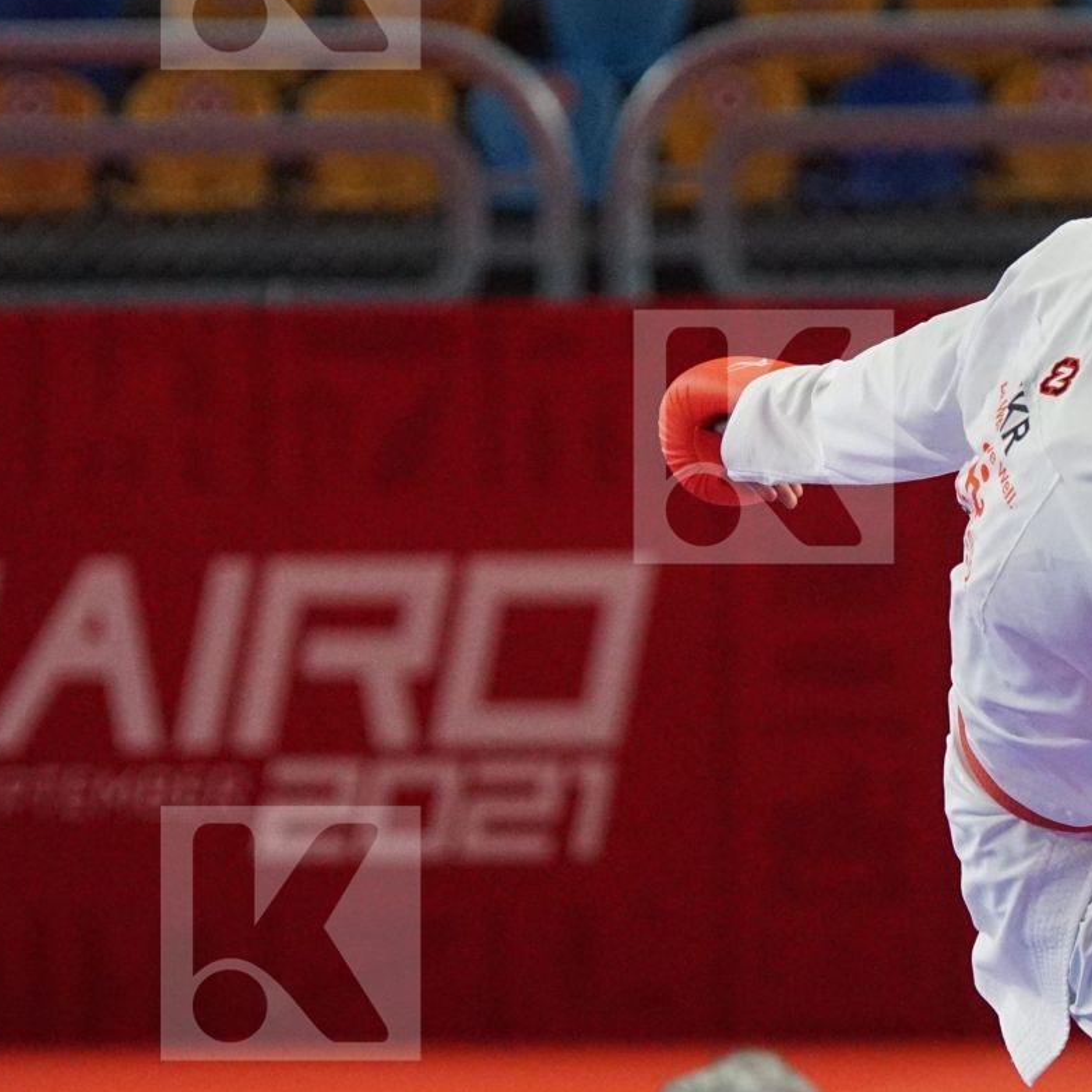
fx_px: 15704
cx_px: 1237
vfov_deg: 4.0
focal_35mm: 440
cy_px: 437
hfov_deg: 4.0
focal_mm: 150
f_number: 2.8
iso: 3200
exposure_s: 1/2000
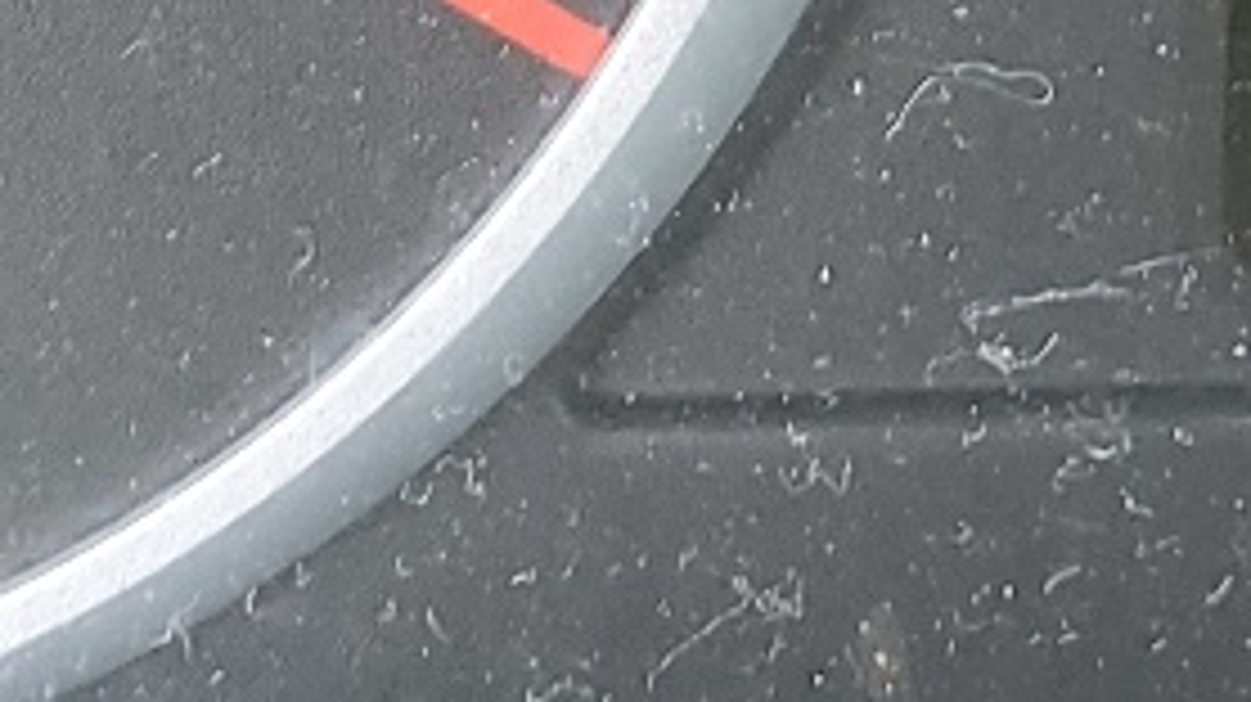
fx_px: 5404
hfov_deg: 13.2
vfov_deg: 7.2
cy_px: -644
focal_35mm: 163
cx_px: 747
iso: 66
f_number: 1.5
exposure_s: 1/60.2
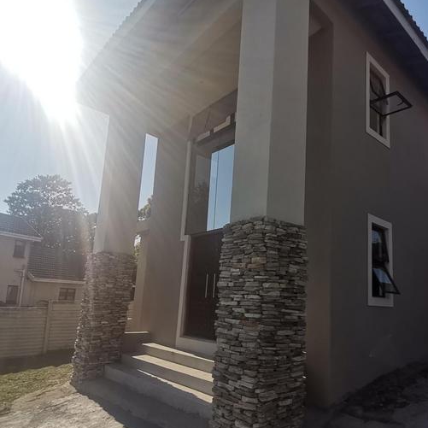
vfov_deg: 64.6
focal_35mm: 24
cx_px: 287
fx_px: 336
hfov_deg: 63.3
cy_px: 252
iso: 50
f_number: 2.4
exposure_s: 1/2632
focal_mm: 1.78
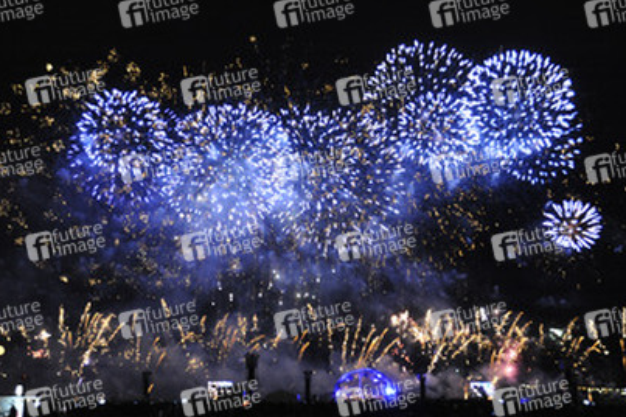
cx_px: 335
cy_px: 204
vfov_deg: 28.6
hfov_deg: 41.9
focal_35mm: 47
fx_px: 817
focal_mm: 42
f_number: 6.3
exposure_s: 1/15
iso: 6400
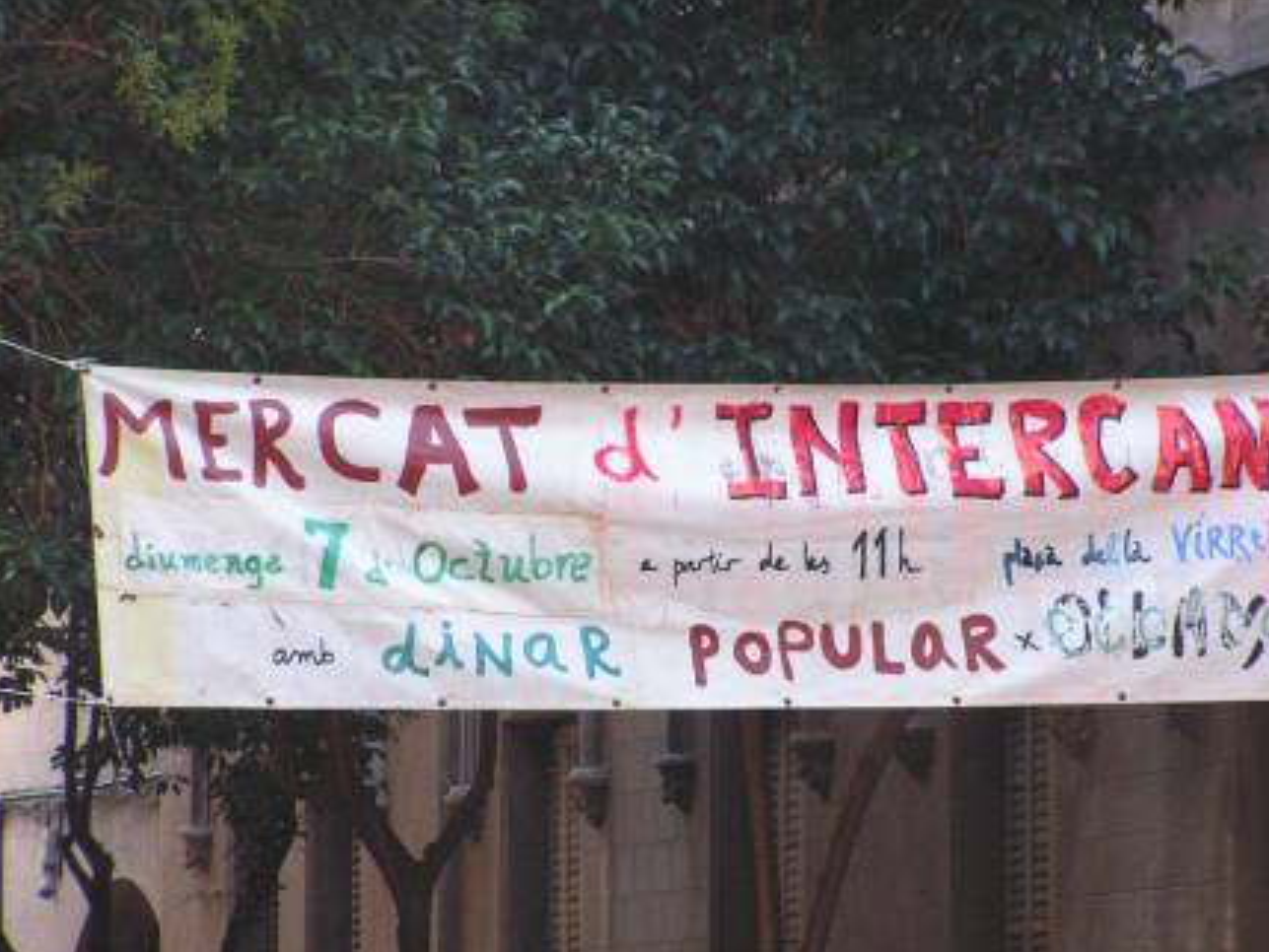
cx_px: 731
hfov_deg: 5.9
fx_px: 12211
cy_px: 511
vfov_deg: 4.5
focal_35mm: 333
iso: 160
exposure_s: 1/320
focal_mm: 46.3
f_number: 3.2
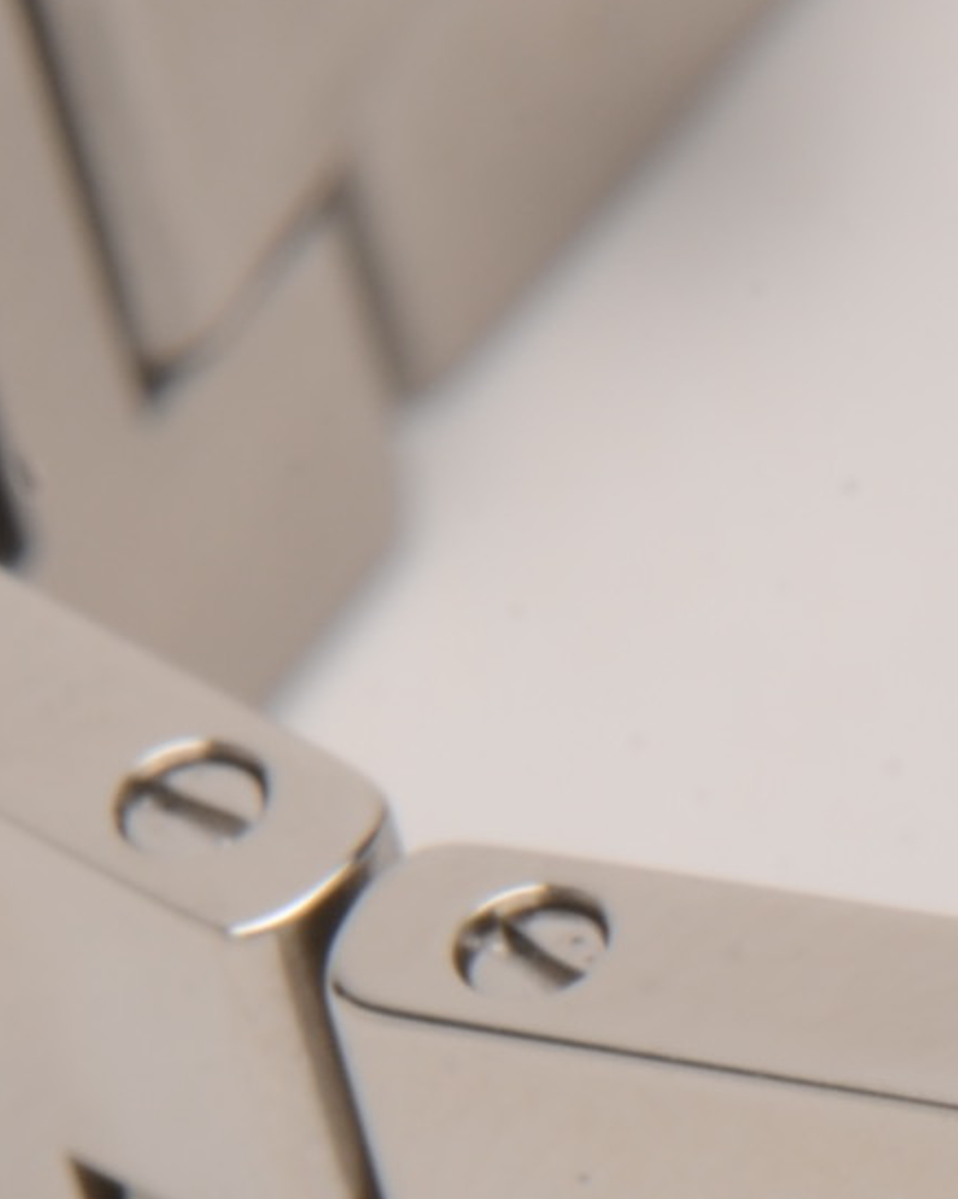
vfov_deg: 3.6
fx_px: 19087
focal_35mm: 538
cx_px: 1364
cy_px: 1355
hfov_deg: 2.9
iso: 100
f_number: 29
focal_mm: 85
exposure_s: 1/160
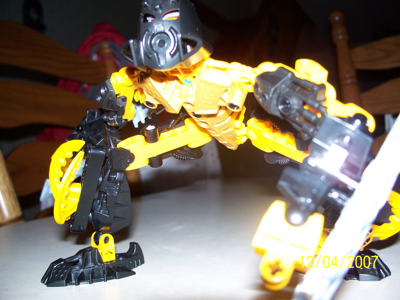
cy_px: 150
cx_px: 200
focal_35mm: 37
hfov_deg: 50.1
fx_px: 428
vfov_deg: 38.7
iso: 80
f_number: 2.8
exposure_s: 1/60
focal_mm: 7.8
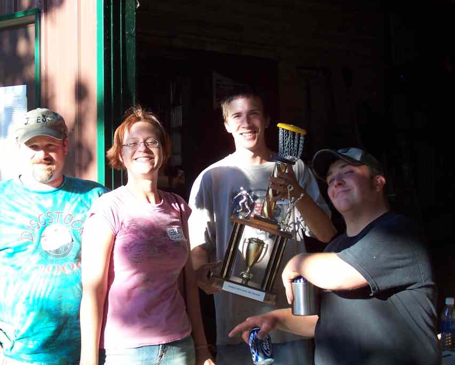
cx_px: 184
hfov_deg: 30.4
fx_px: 835
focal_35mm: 62
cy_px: 176
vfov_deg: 24.6
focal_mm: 8.6
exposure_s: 1/125
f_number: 3.4
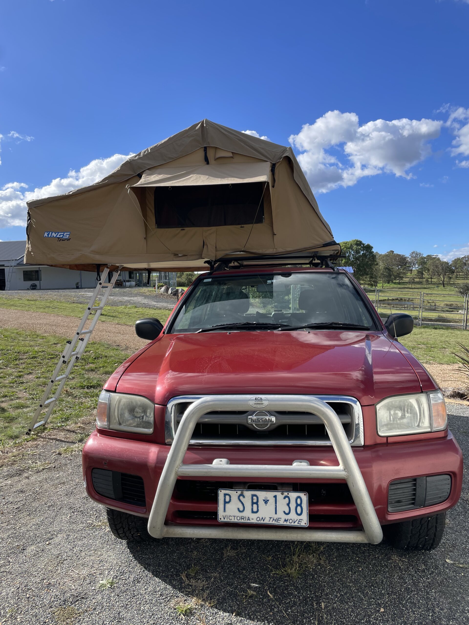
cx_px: 234
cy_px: 312
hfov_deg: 53.1
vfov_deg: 67.3
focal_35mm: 26
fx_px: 470
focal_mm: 4.2
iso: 32
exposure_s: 1/2451
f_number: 1.6
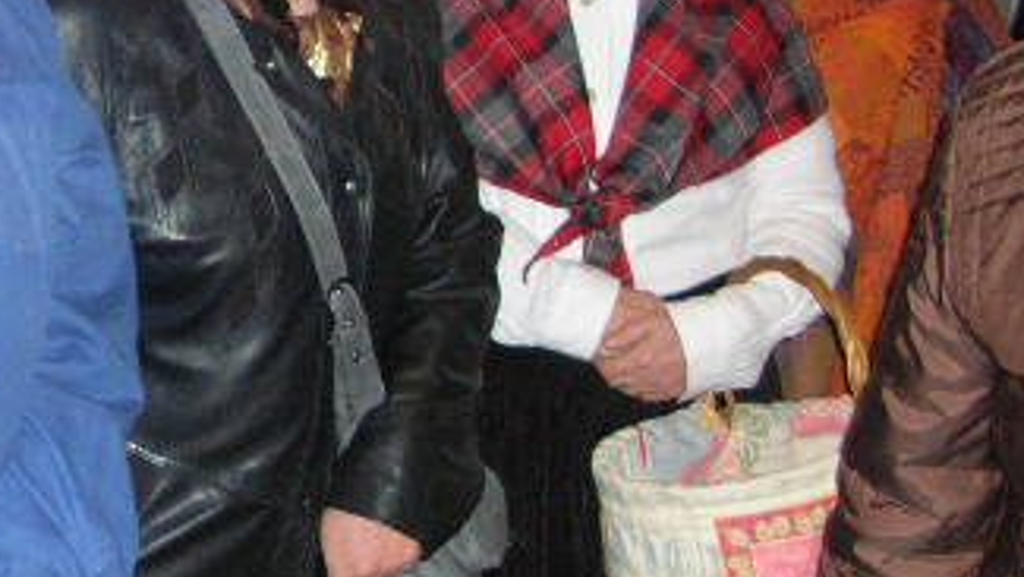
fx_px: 2037
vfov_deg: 16.1
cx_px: 151
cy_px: 189
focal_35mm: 75
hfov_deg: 27.4
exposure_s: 1/60.1
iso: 147
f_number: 2.8
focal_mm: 5.8
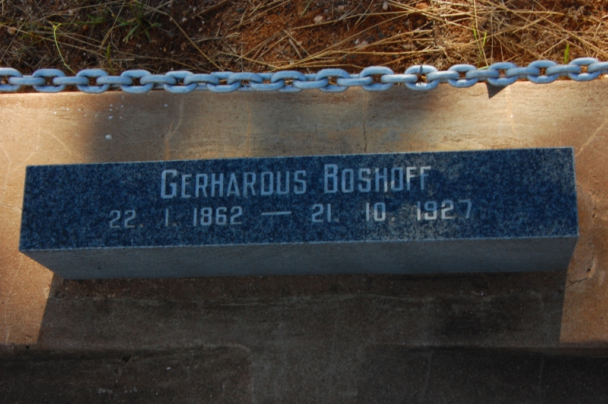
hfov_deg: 29.3
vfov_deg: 19.7
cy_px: 202
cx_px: 304
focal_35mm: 69
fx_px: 1164
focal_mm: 46
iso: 450
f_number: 22
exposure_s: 1/30
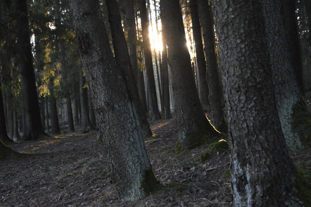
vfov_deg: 22.6
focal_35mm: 60
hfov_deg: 33.4
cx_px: 156
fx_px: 518
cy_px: 104
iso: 3200
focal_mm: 40
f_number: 4.8
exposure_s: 1/400
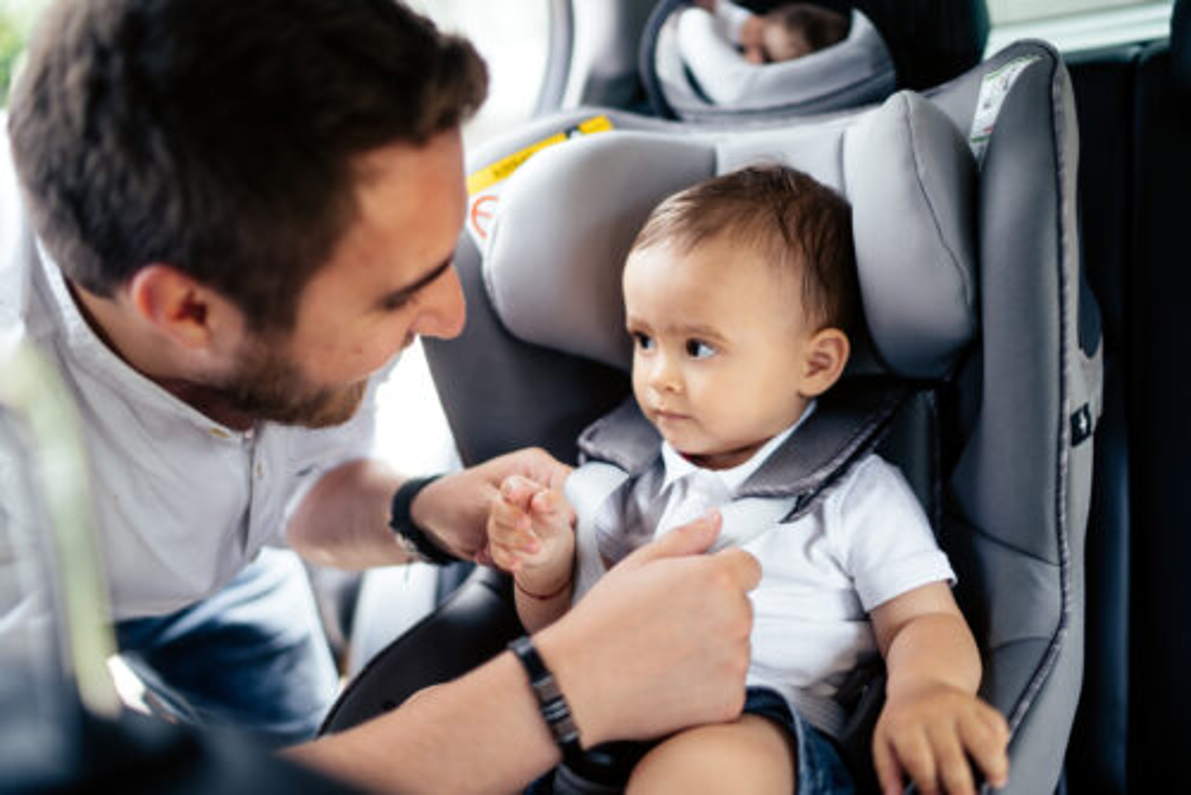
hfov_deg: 54.4
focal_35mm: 35
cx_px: 596
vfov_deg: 37.9
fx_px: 1159
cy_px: 398
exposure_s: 1/500
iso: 100
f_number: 1.4
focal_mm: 35
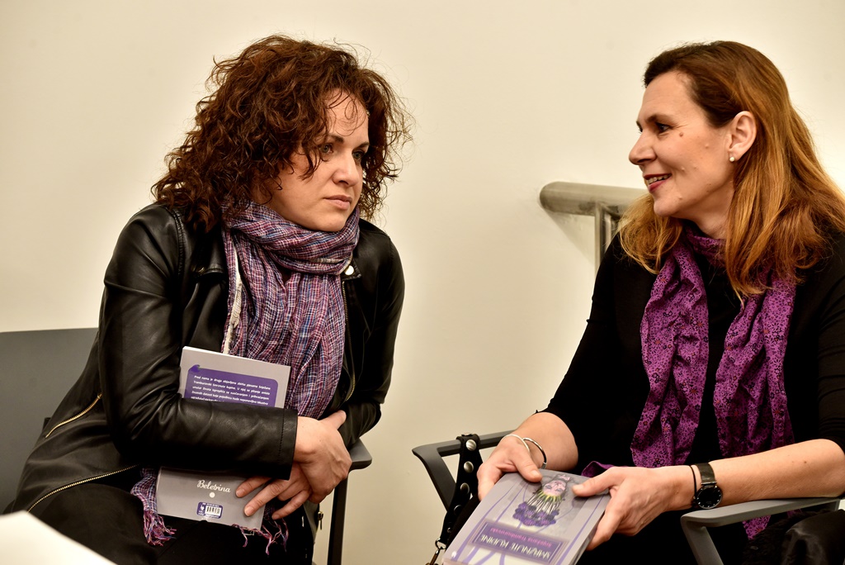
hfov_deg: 17.1
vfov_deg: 11.4
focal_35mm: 120
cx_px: 422
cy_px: 282
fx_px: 2818
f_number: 5.6
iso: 1250
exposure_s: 1/100
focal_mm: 120
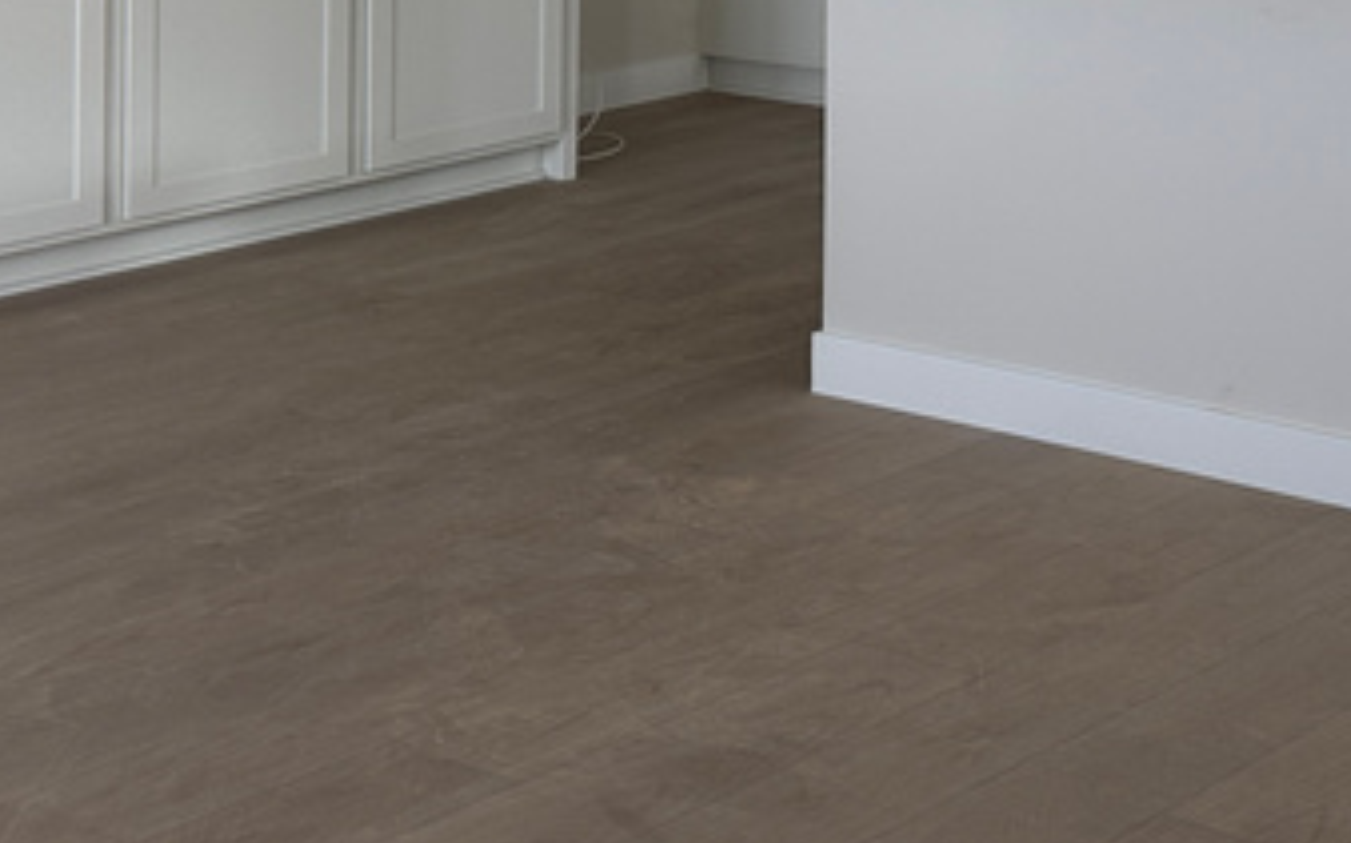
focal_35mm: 77
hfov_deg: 25.5
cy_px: -503
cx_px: 1355
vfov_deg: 15.3
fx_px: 2834
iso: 80
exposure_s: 1/299
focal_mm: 6.86
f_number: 1.78
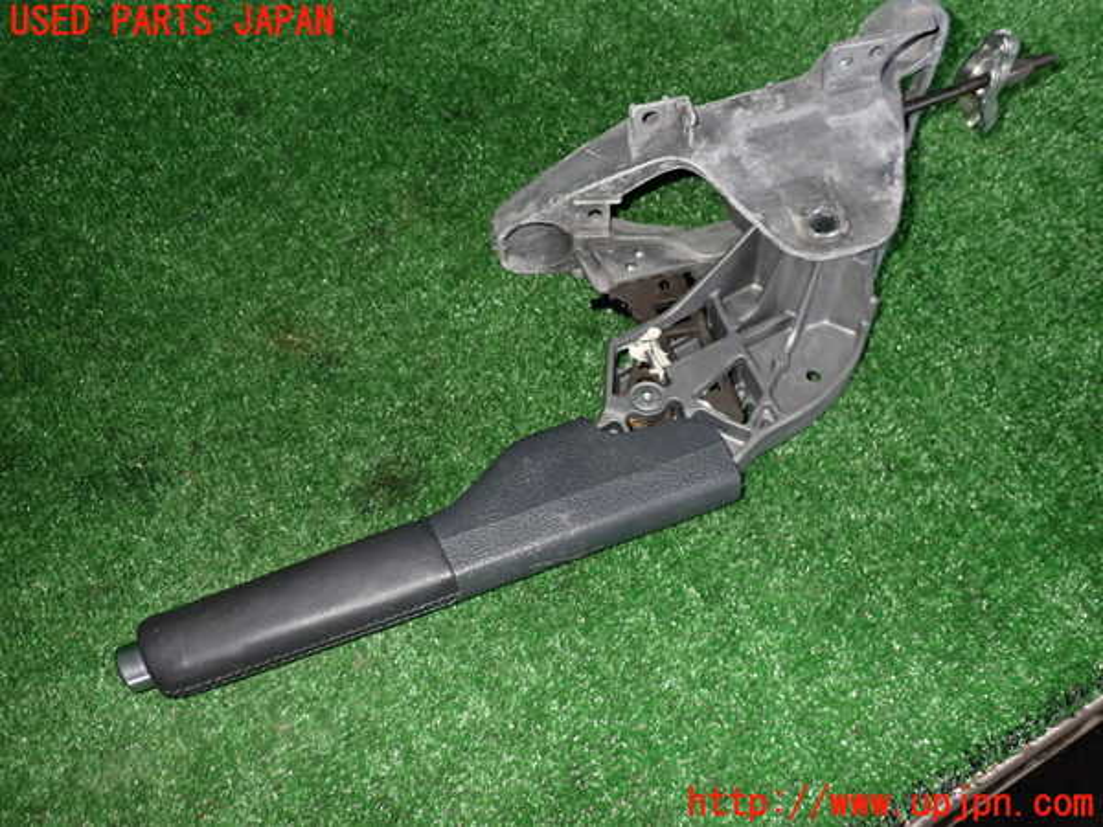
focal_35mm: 30
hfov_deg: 60.0
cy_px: 414
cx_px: 552
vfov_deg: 46.8
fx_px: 956
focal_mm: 5.4
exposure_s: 1/30
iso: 320
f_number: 6.3
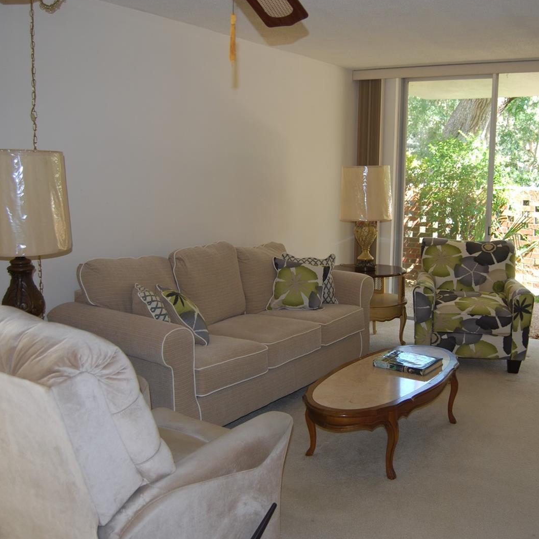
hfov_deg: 46.8
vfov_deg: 47.2
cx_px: 335
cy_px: 267
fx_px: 617
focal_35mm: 35
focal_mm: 18
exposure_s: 1/60
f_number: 3.5
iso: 200
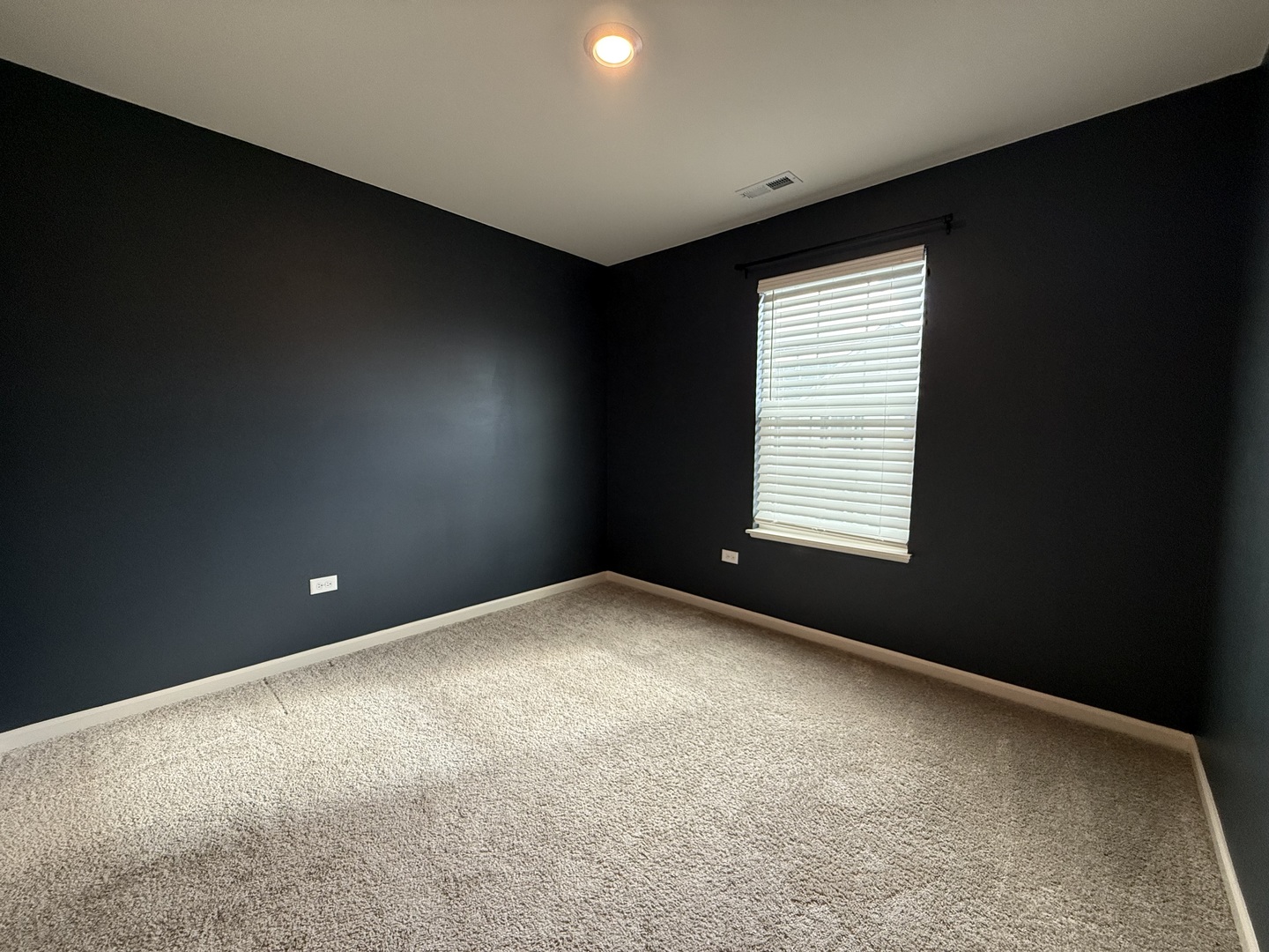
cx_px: 634
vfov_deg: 85.7
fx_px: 513
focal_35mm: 14
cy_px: 476
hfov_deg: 102.1
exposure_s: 1/120
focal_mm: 2.22
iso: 200
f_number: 2.2
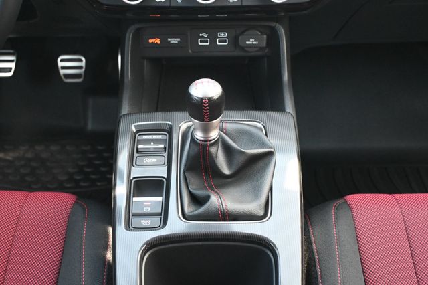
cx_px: 214
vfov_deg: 29.4
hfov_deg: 43.0
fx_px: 544
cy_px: 142
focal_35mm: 46
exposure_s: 1/125
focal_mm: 30.5
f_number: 4.8
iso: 3200
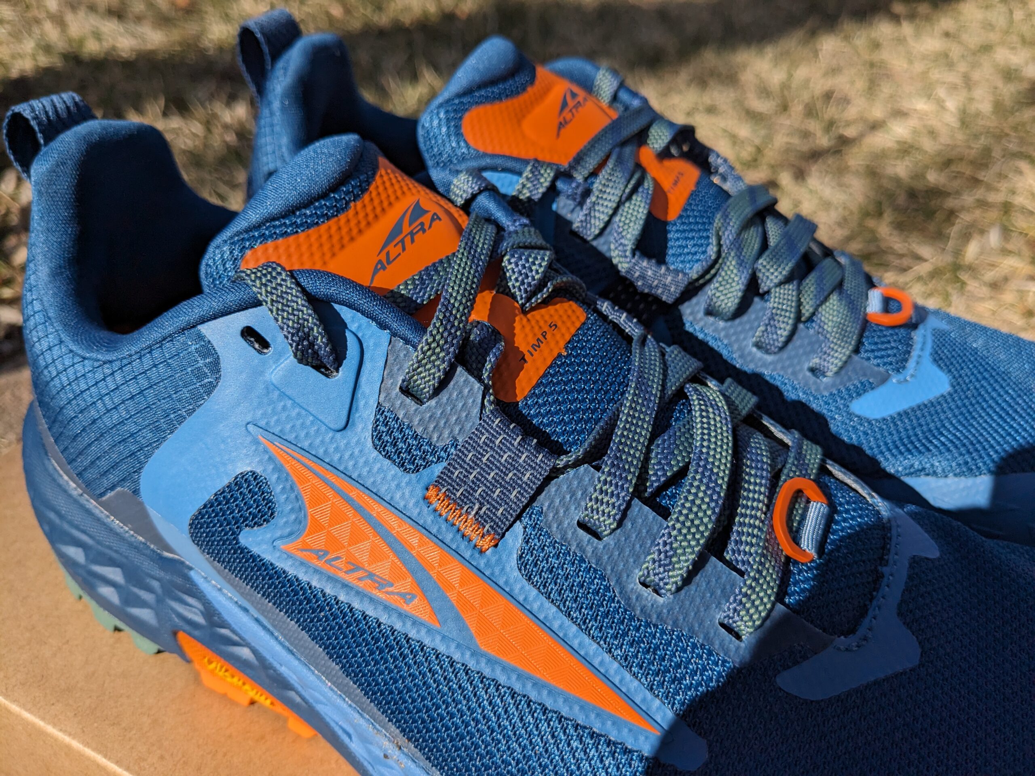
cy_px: 388
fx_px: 807
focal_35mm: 27
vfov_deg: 51.4
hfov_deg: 65.3
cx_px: 518
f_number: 1.73
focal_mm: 4.38
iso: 49
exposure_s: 1/4673
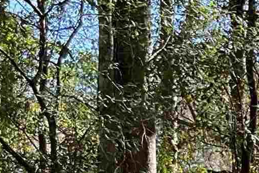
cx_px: 415
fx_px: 1302
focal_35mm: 181
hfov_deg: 10.8
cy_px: 395
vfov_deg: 7.2
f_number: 1.8
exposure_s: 1/199
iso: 20
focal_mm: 3
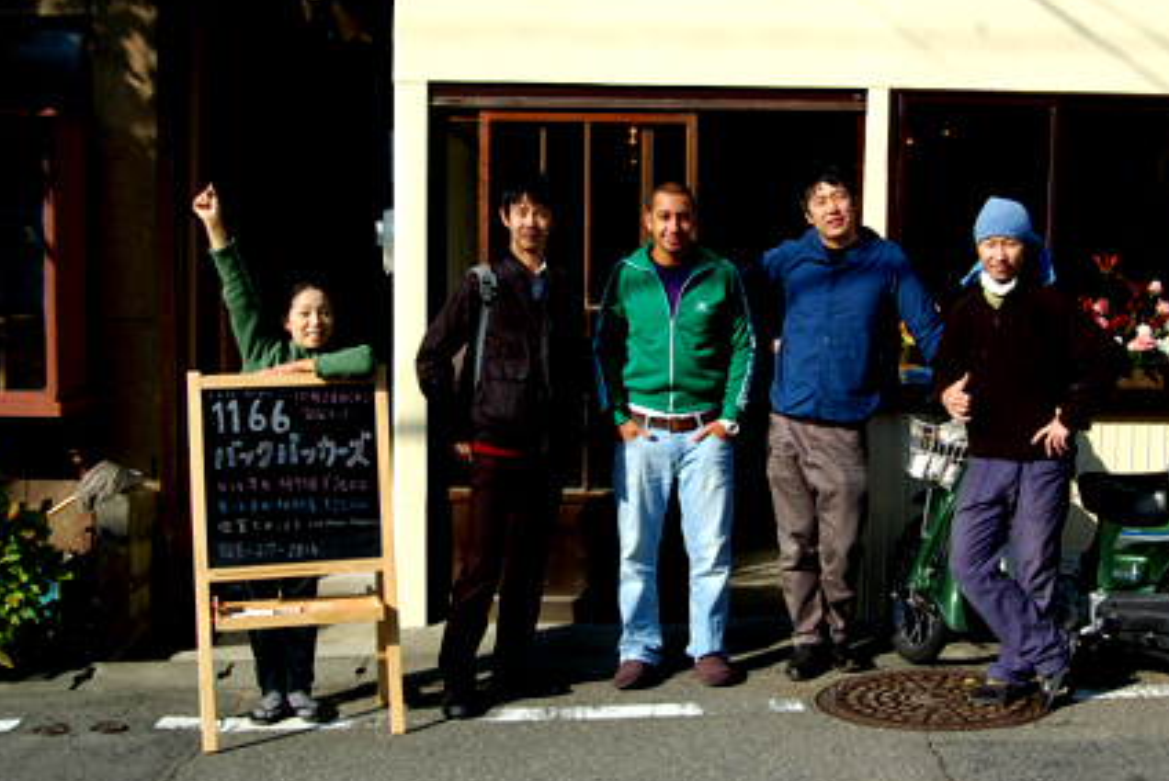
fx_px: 1722
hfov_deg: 37.4
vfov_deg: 25.5
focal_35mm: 53
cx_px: 664
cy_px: 353
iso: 200
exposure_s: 1/250
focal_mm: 30
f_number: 8
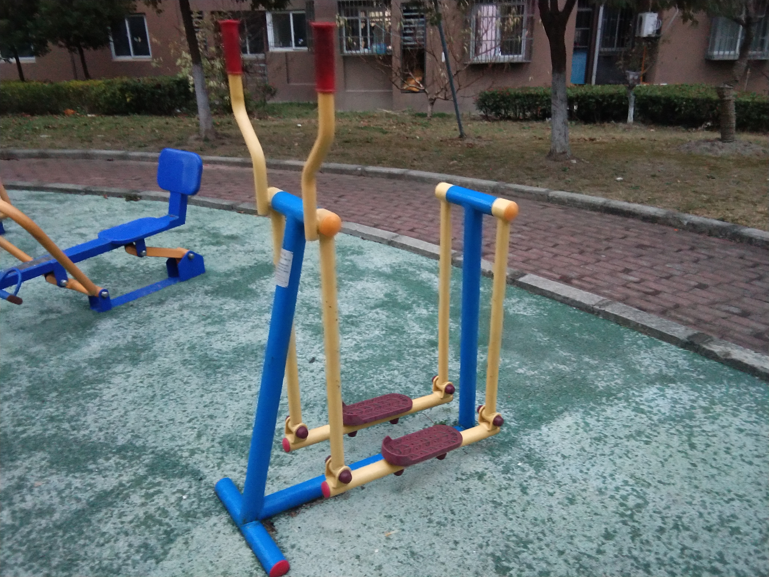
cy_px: 288
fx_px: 689
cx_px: 384
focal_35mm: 31
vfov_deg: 45.4
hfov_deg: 58.4
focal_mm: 3.69
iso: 1000
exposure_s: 1/20
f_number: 2.2
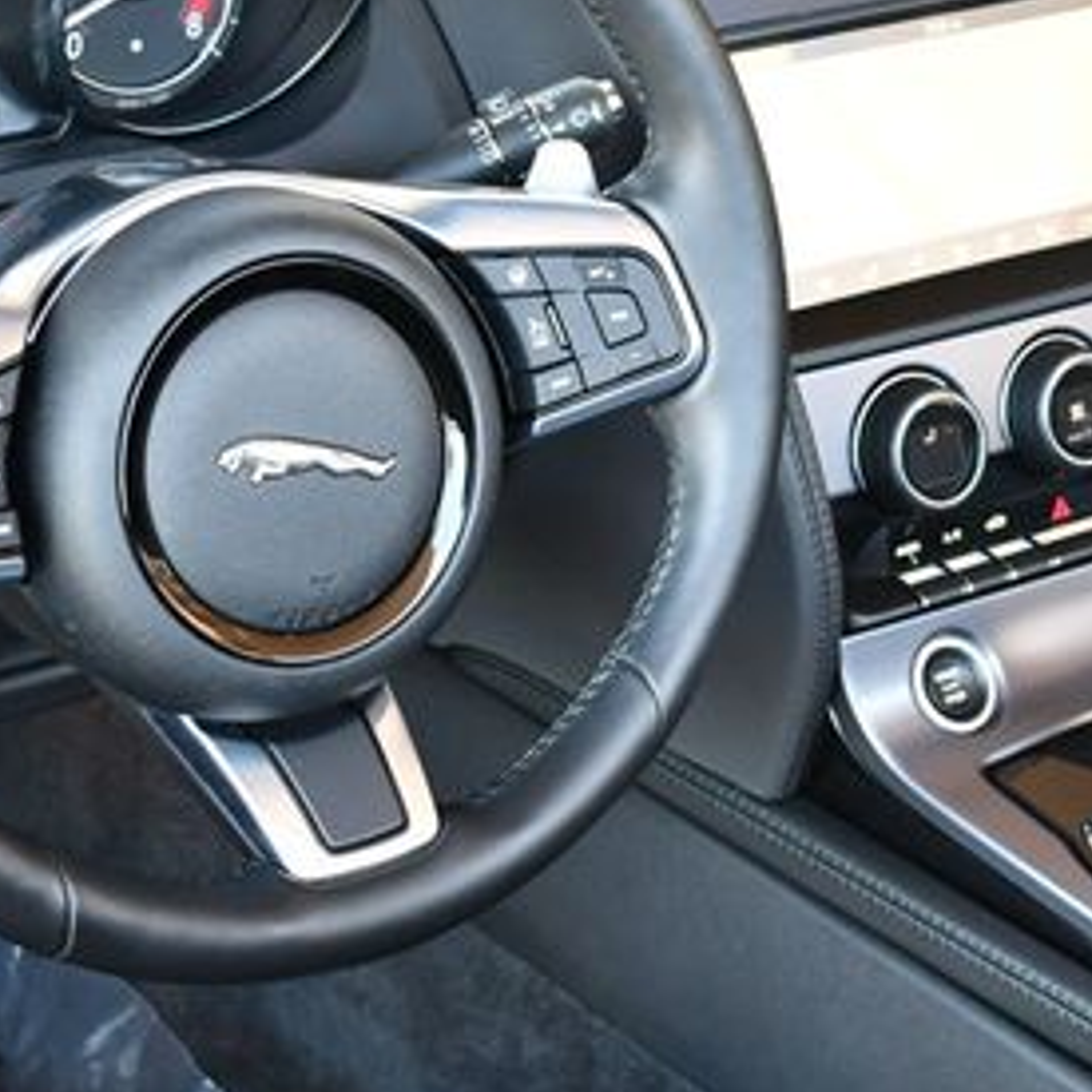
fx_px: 3533
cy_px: 429
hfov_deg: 17.6
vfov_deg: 17.6
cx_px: 592
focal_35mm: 99
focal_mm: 25
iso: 1000
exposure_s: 1/125
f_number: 4
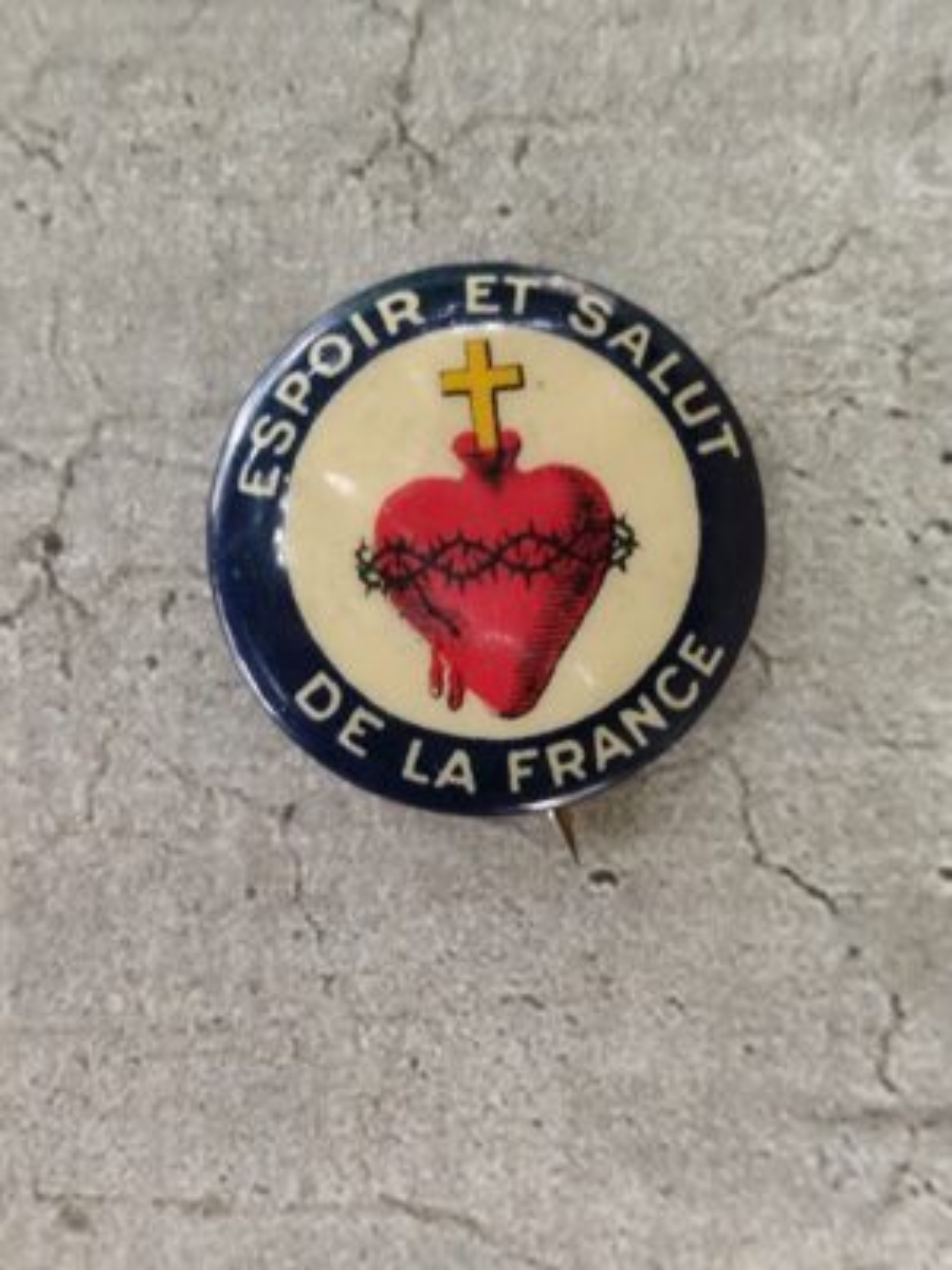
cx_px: 476
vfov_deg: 21.1
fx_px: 3410
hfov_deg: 15.9
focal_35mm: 93
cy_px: 635
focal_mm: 6.19
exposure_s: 1/25
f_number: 1.65
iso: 800
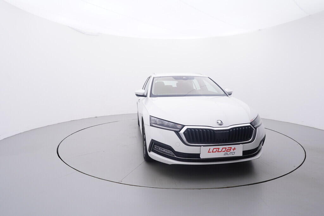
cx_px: 162
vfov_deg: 56.2
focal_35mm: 22
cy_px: 108
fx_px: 203
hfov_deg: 77.3
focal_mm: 15
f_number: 5
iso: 200
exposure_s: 1/80
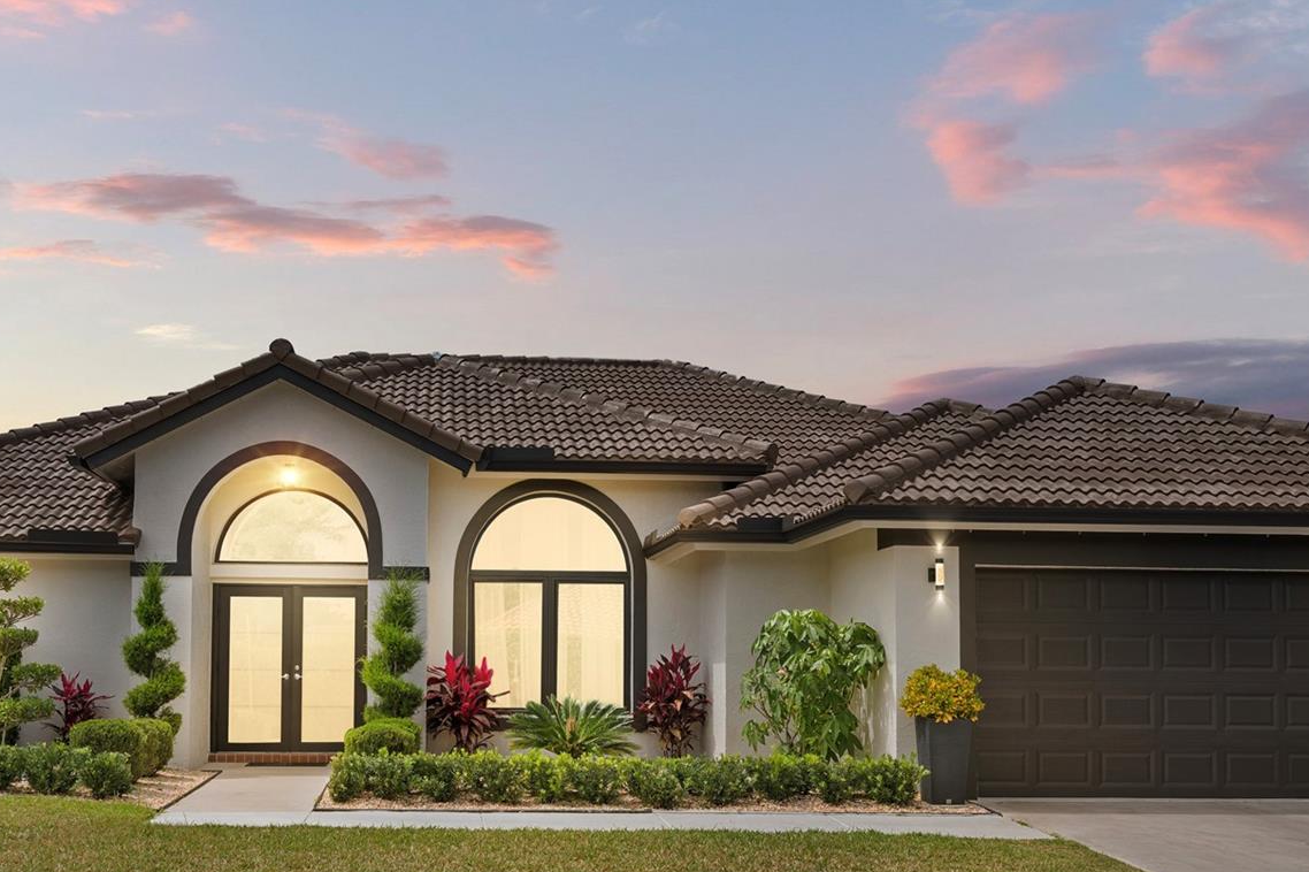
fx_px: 1309
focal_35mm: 36
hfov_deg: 53.1
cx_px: 589
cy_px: 637
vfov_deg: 36.1
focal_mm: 20
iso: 64
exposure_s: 1/50
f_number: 8
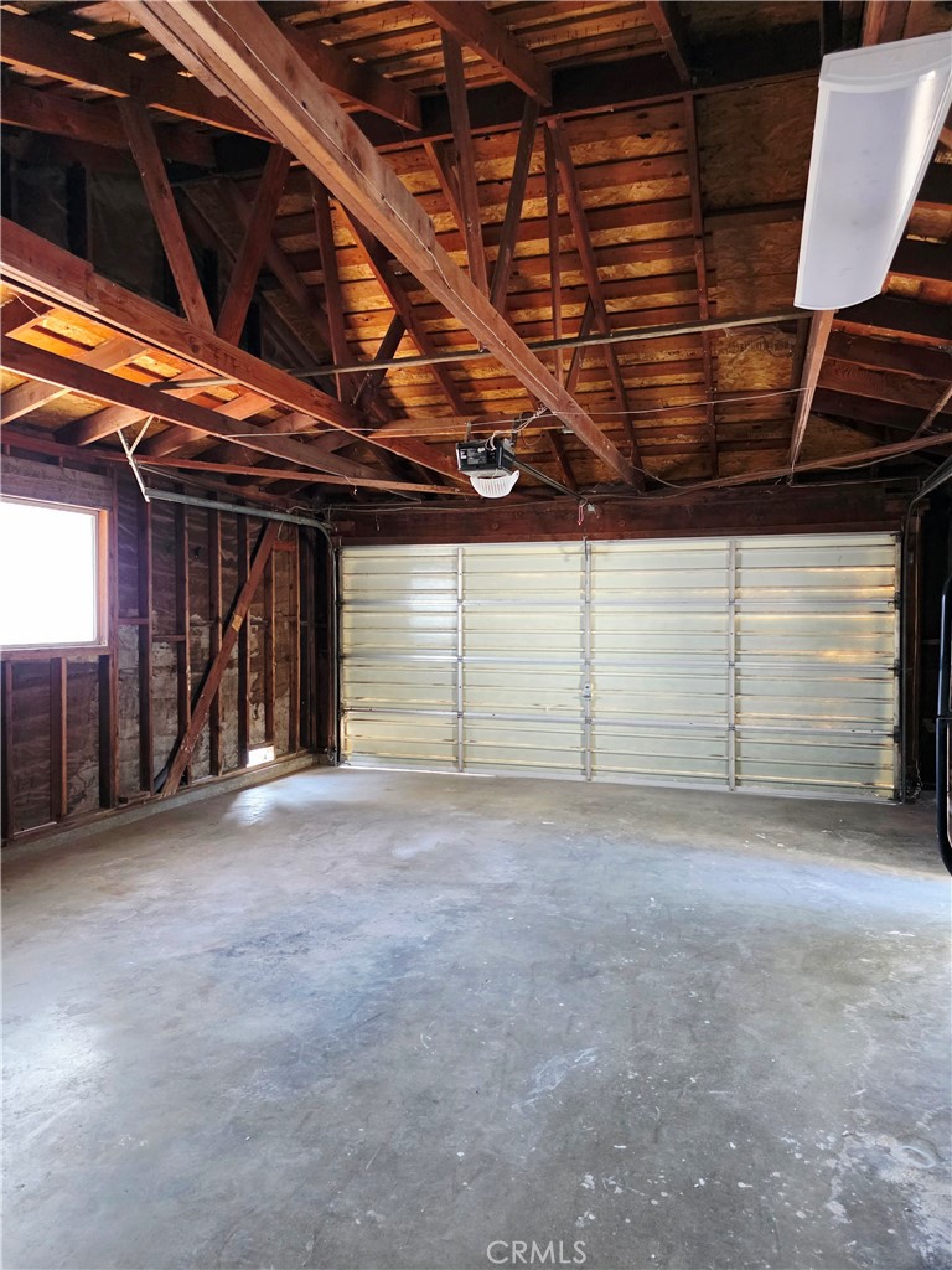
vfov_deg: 73.9
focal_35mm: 23
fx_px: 843
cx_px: 476
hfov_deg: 58.9
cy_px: 635
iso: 1250
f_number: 1.7
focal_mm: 6.3
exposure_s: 1/120
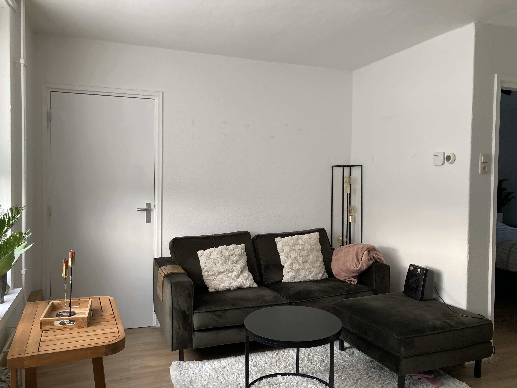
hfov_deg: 63.4
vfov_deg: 49.7
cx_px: 258
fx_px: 418
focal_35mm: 28
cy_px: 194
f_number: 1.8
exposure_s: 1/60
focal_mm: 4
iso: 100
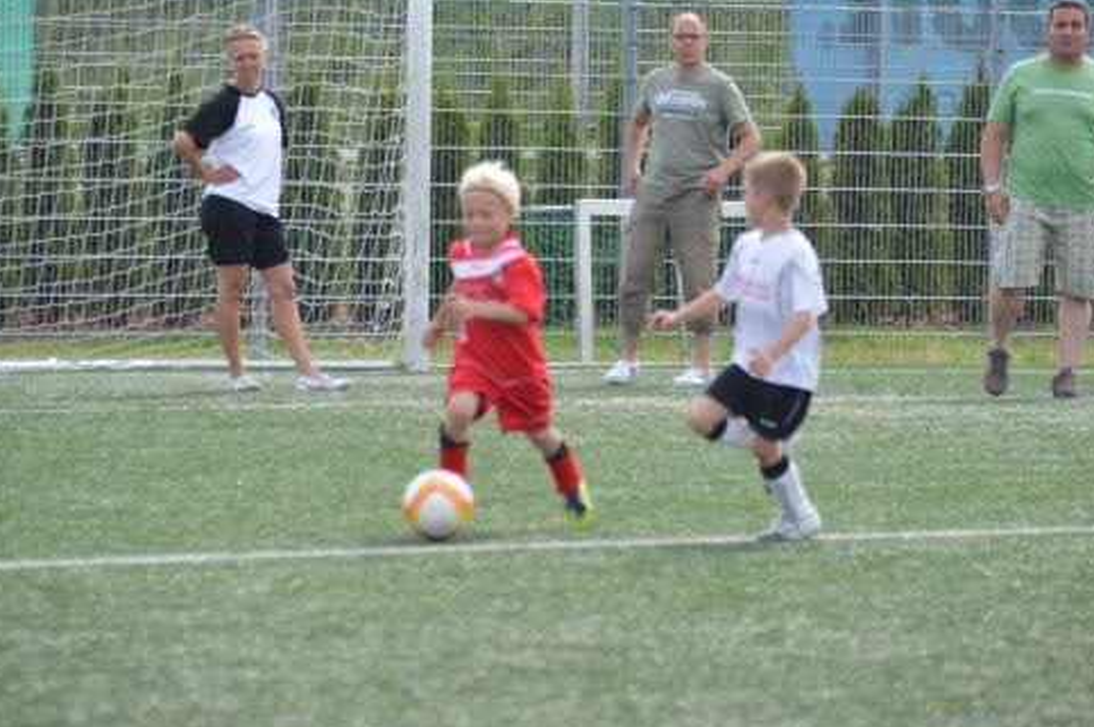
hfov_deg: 5.5
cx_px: 591
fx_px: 11323
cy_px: 320
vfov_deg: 3.7
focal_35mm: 373
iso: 400
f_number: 5.6
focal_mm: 200
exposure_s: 1/640
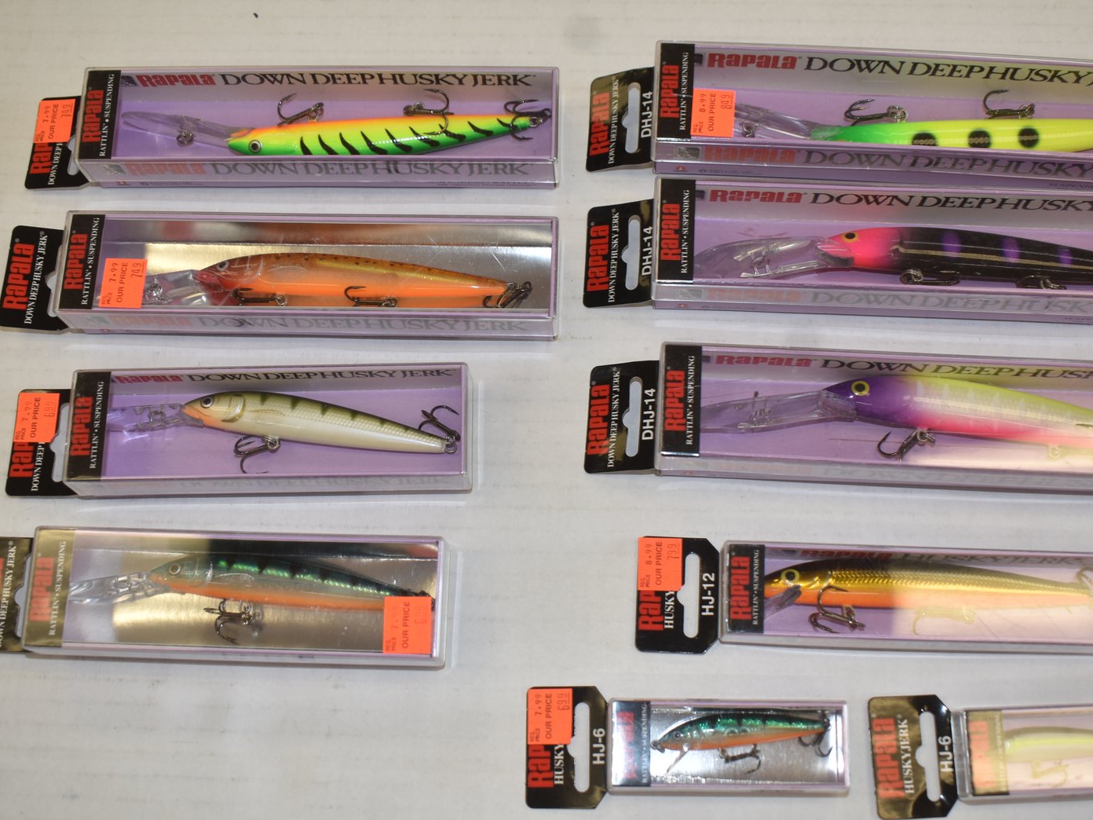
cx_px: 597
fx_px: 1282
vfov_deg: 35.5
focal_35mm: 41
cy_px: 410
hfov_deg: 46.1
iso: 220
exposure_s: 1/60
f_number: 5
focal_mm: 23
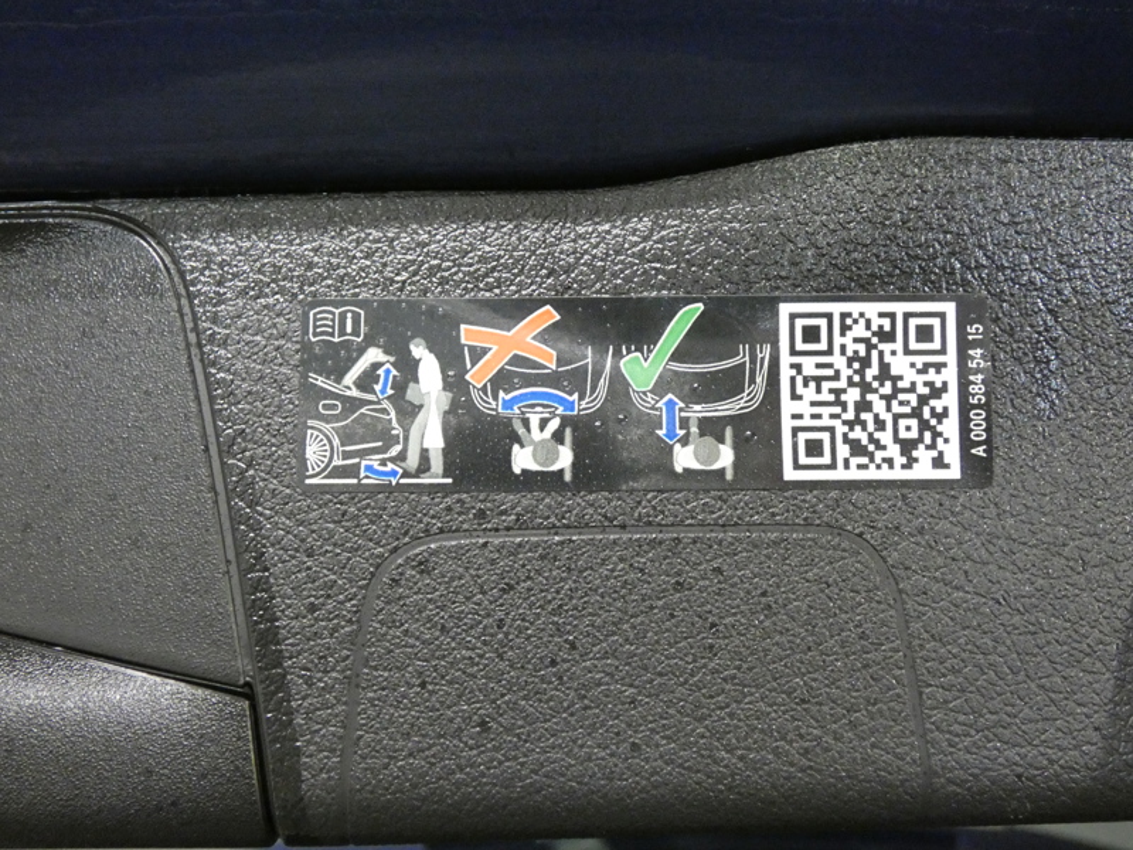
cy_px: 425
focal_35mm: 35
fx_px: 1146
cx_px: 566
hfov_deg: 52.6
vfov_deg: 40.7
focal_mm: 6.2
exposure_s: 1/60
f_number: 3.4
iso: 1600
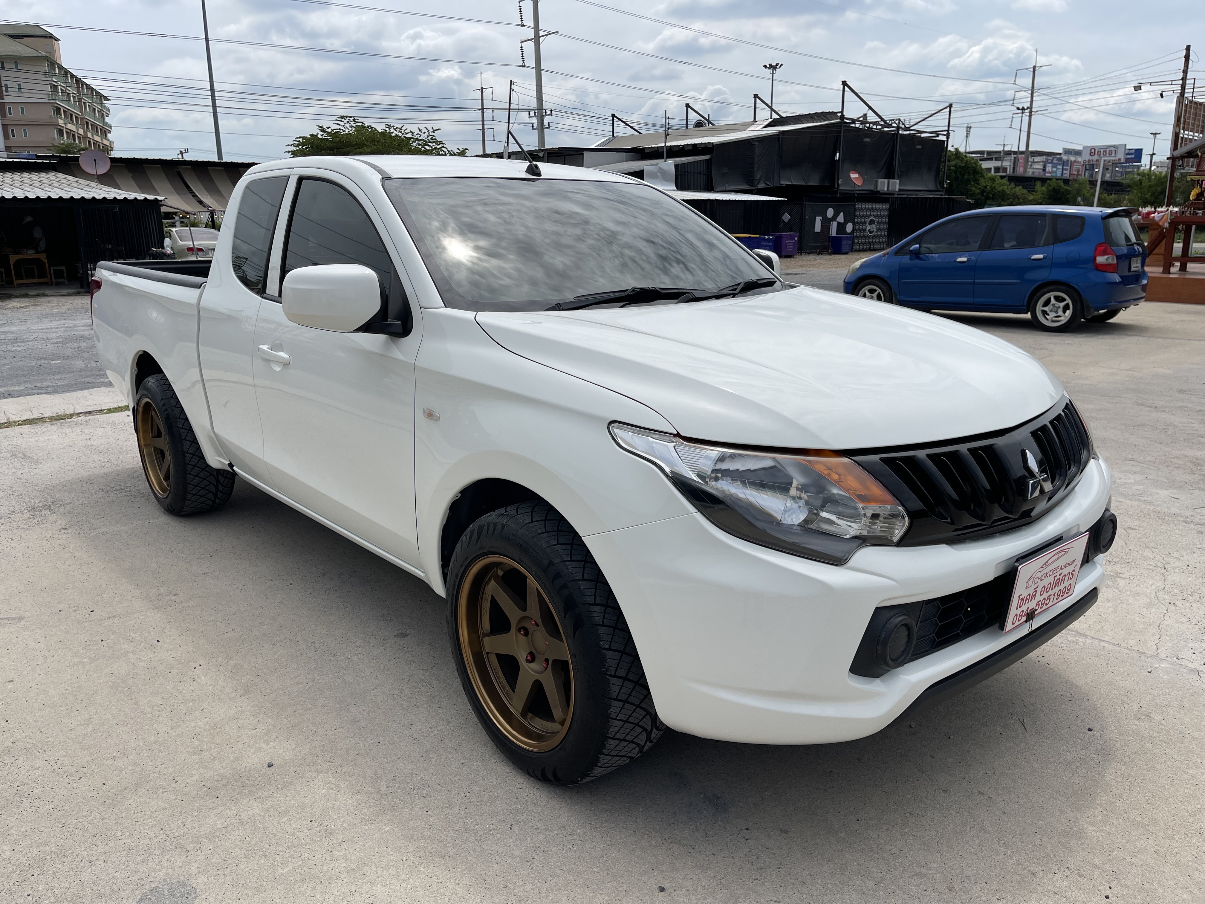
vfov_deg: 53.1
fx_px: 905
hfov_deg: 67.3
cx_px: 602
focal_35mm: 26
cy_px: 452
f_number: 1.6
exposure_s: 1/6993
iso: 32
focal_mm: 5.1
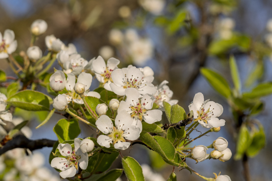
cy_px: 90
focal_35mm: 225
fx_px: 1700
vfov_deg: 6.1
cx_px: 136
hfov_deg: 9.1
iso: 2000
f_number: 10
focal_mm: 150
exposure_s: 1/8000
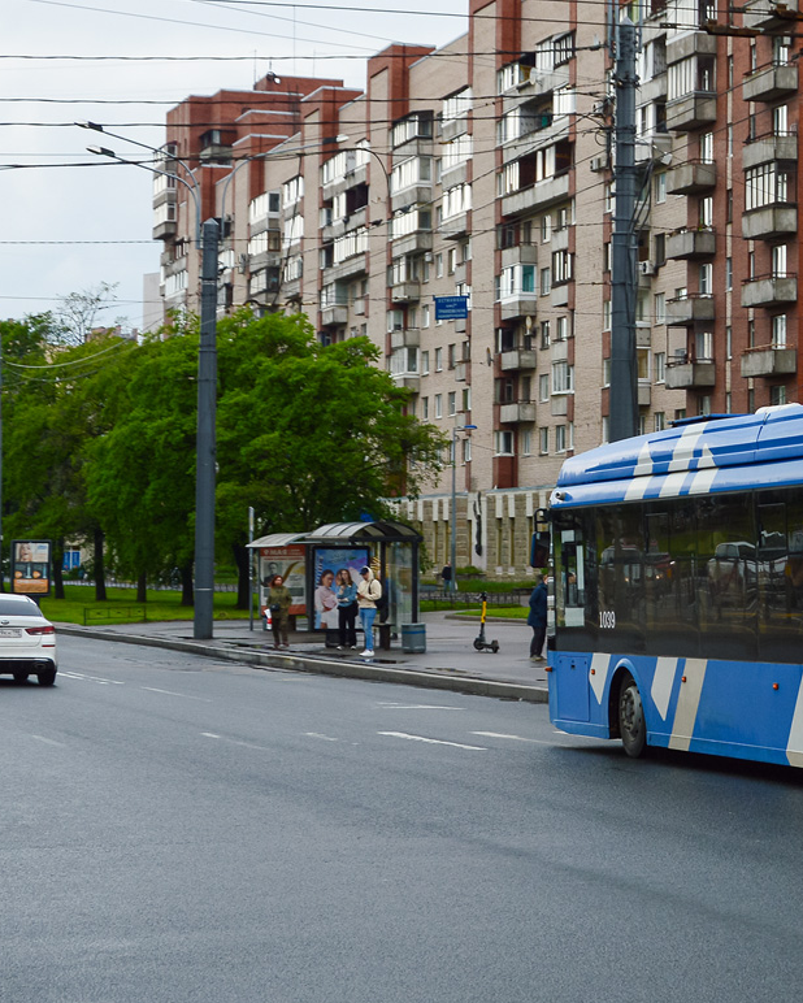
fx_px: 2762
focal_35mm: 93
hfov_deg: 15.9
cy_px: 379
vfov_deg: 20.5
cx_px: 945
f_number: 5.6
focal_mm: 34
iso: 200
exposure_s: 1/320
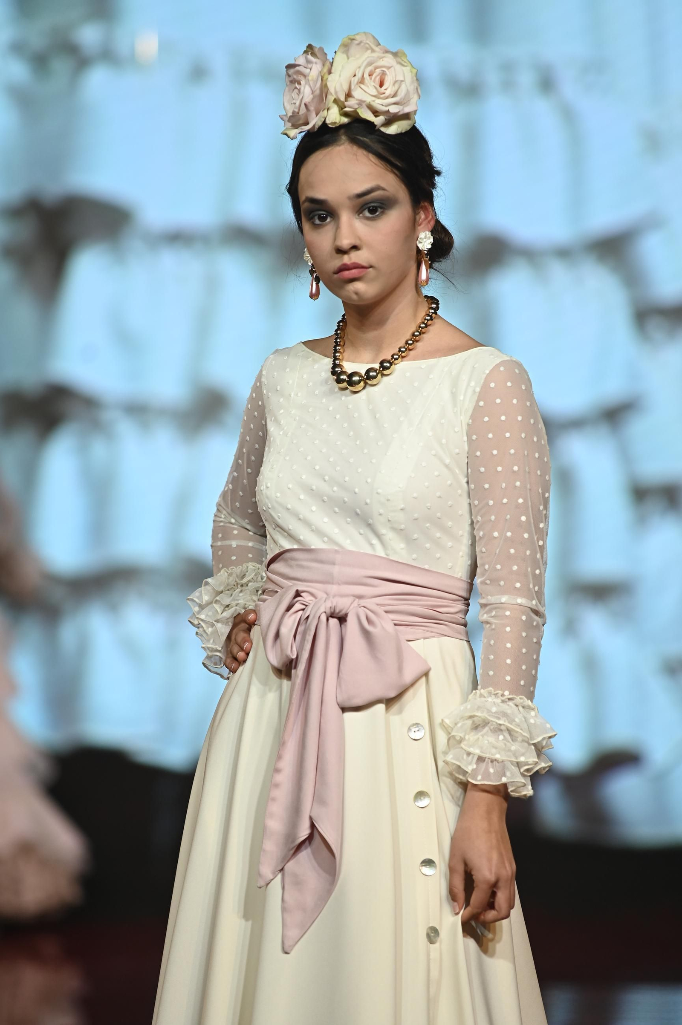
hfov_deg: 6.9
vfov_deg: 10.3
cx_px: 341
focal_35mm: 200
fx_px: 5691
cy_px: 512
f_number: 4
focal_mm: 200
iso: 1000
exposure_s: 1/400
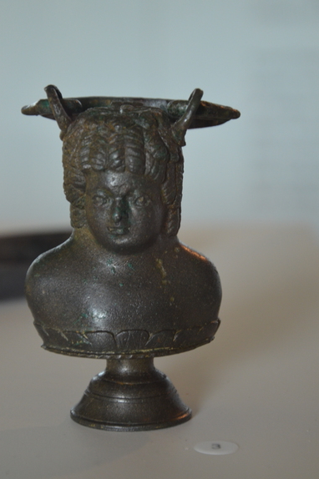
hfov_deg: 8.8
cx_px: 138
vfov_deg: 13.2
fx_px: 2076
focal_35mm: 156
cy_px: 234
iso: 800
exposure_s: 1/30
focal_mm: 90
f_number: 5.6
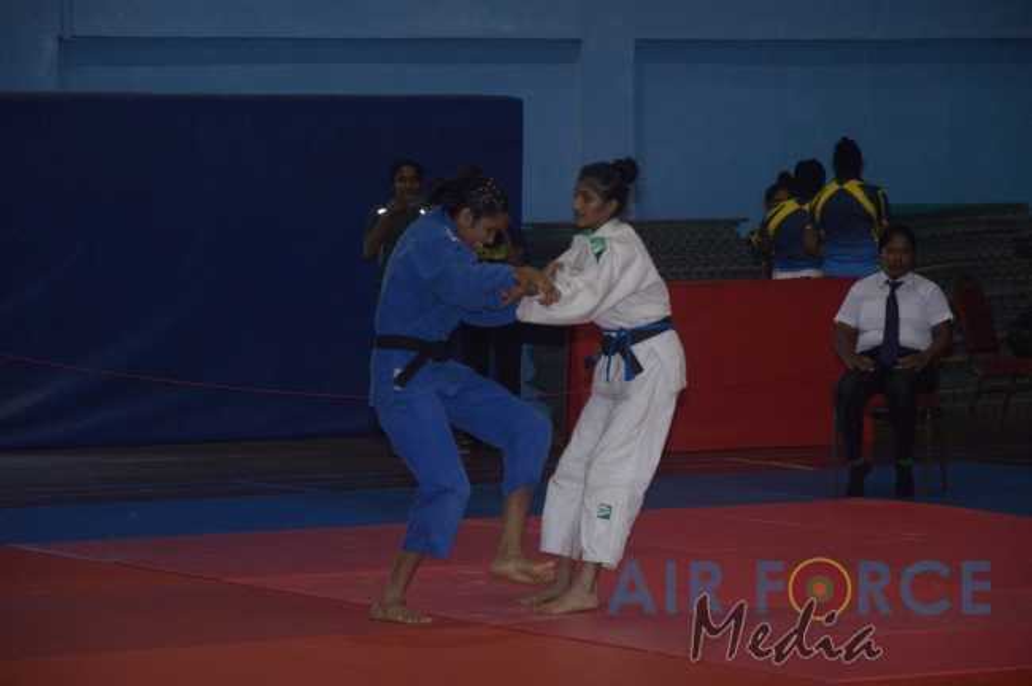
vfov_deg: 8.7
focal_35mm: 158
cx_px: 516
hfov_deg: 13.1
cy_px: 343
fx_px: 4510
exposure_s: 1/160
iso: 1600
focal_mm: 105
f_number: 5.6
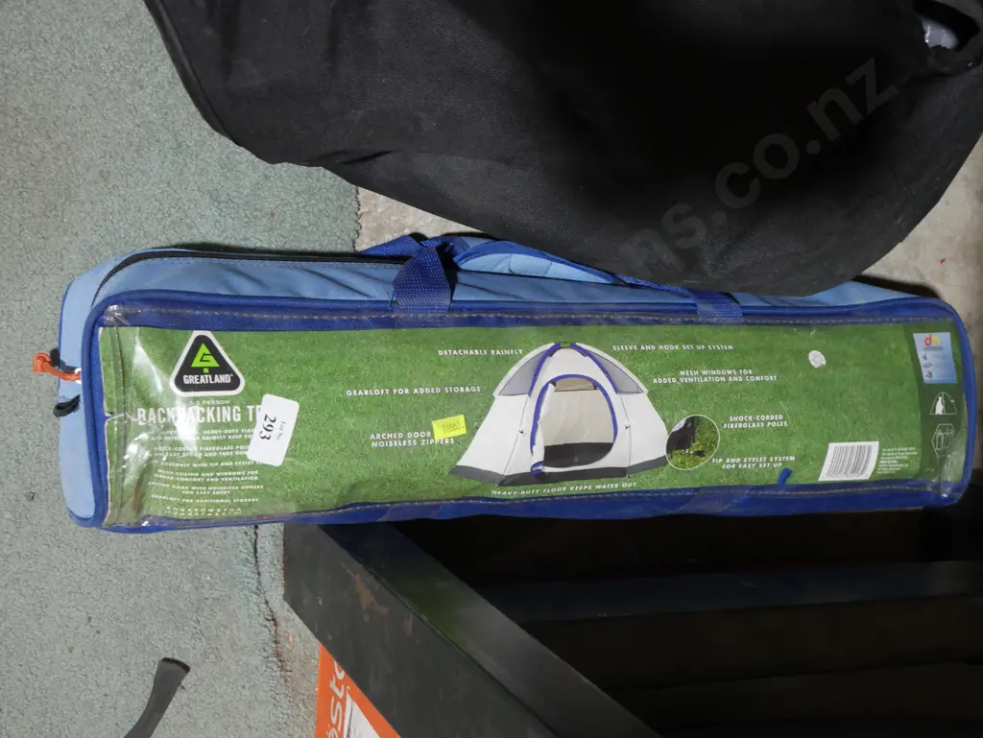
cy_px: 369
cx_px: 492
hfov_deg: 36.8
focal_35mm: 52
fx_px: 1477
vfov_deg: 28.1
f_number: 5.3
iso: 1250
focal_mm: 26
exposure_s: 1/60
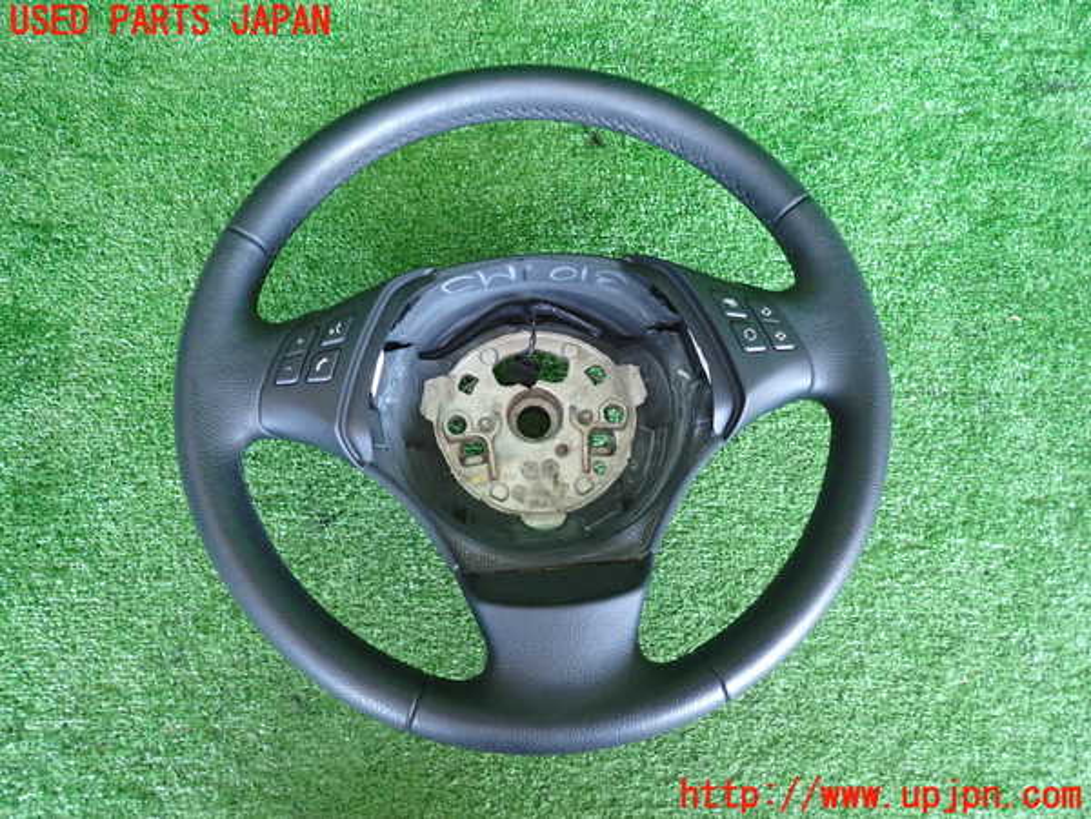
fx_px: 788
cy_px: 410
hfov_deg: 69.4
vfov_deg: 54.9
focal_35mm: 25
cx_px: 546
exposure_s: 1/30
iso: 400
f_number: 2
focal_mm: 4.5
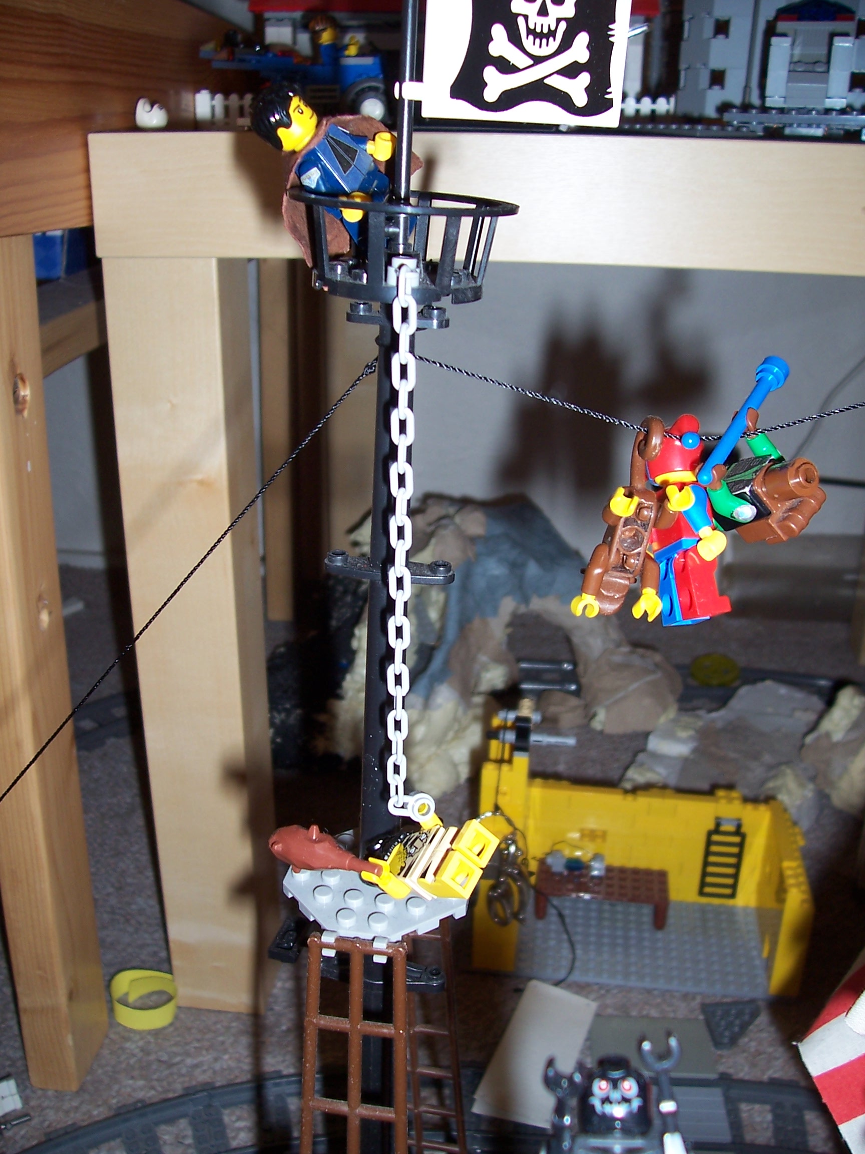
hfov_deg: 41.8
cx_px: 432
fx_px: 1133
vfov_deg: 54.0
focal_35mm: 34
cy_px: 577
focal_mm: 5.6
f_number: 2.7
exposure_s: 1/60
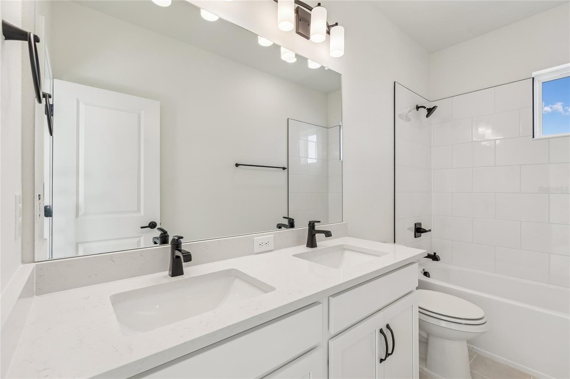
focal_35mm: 15
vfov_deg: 77.3
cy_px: 190
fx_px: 237
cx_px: 285
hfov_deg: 100.4
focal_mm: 10
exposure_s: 1/10
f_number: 7.1
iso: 100
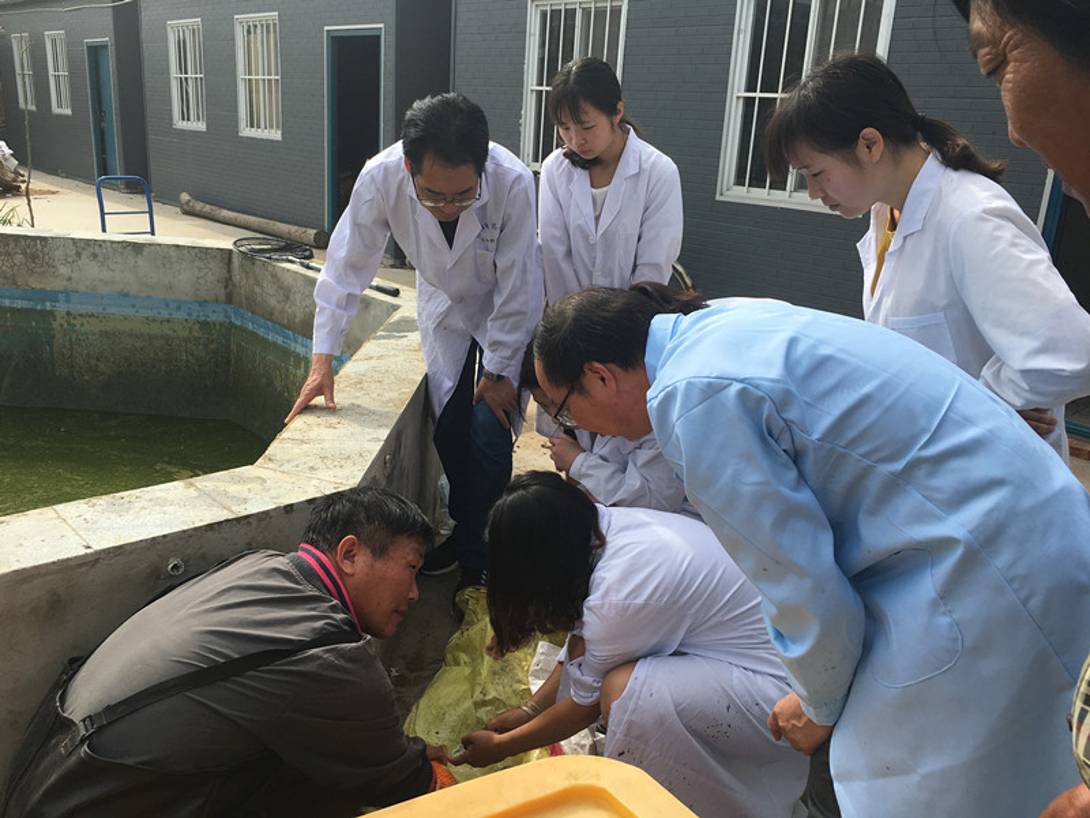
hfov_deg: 61.7
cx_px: 545
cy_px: 409
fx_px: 913
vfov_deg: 48.2
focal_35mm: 29
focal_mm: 4.15
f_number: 2.2
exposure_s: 1/927
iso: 25
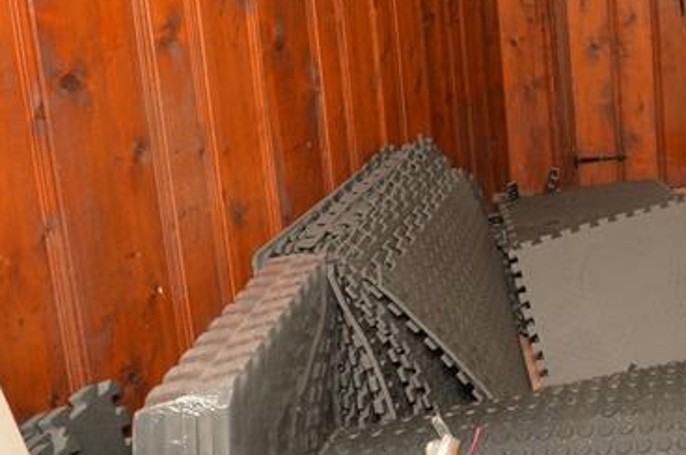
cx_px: 921
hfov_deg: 33.6
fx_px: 742
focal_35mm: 39
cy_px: -6
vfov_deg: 31.4
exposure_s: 1/250
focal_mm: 14
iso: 2000
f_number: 5.6
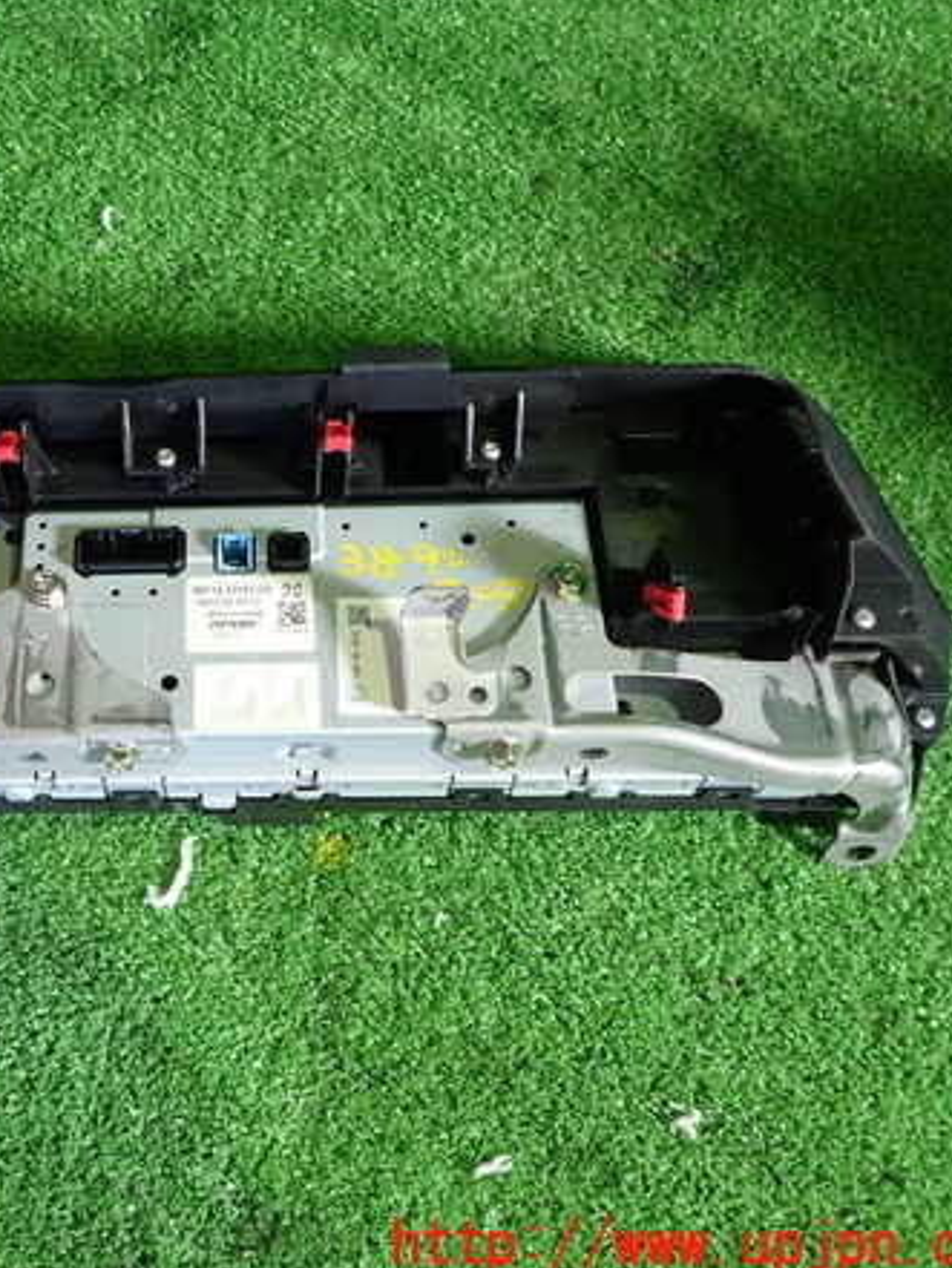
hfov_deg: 40.0
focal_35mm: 34
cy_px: 635
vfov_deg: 53.9
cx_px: 178
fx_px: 1246
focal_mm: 4.5
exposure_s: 1/50
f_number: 2
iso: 200
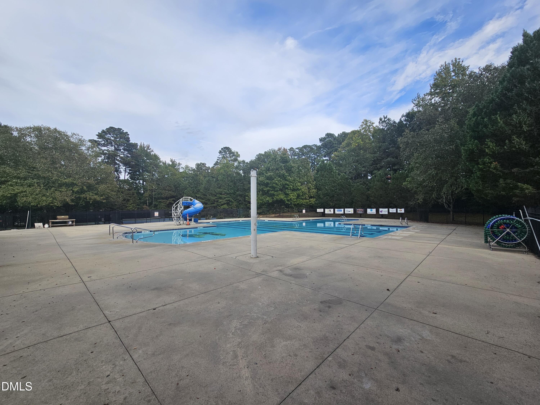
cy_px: 202
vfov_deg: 89.9
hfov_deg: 106.2
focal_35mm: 13
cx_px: 270
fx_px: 203
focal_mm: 2.2
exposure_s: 1/1058
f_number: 2.2
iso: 50
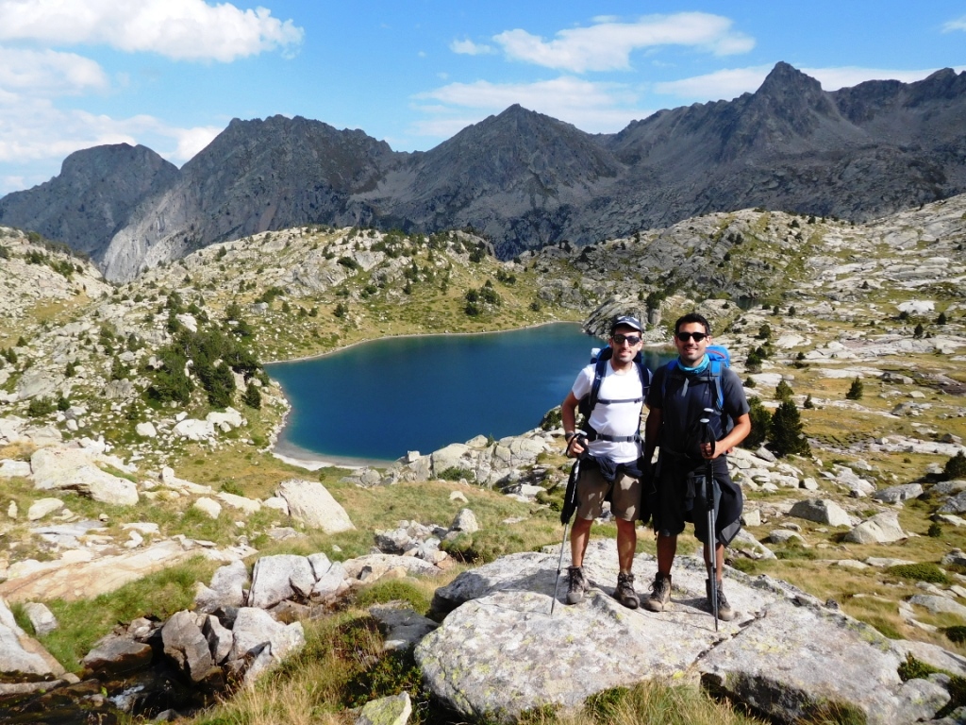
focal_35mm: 25
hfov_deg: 69.4
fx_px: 698
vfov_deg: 54.9
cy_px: 362
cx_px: 483
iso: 125
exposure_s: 1/400
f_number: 6.8
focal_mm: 4.5
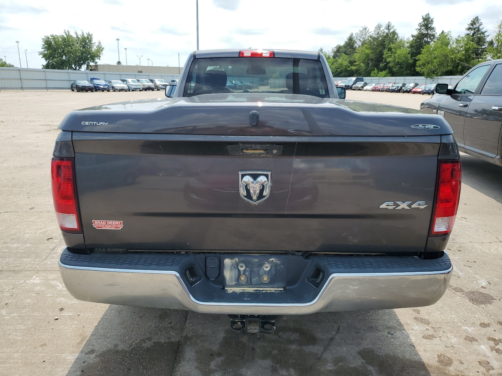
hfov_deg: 67.3
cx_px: 251
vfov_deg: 53.1
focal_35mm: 26
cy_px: 188
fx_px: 377
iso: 50
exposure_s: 1/2500
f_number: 1.5
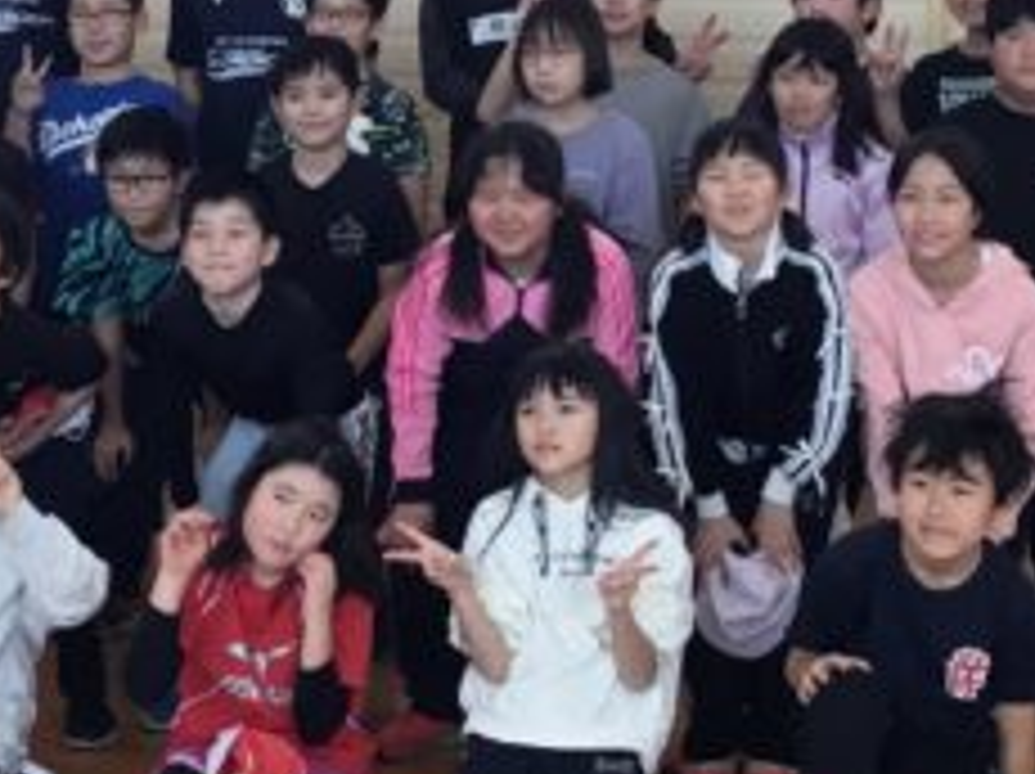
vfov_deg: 13.6
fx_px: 3226
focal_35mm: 108
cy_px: 176
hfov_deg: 18.2
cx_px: 418
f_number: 2.4
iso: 32
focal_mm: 3.3
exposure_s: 1/33
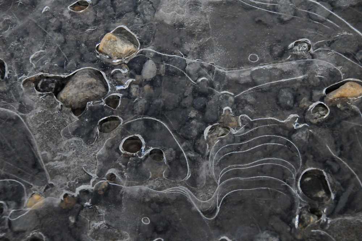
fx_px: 1130
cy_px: 120
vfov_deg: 12.1
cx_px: 181
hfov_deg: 18.2
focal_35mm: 112
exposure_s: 1/6400
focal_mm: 75
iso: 3200
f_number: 5
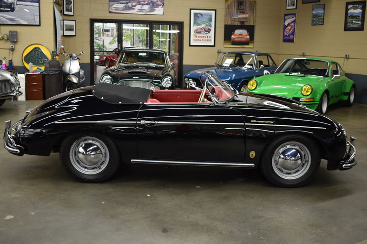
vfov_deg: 34.2
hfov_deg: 49.6
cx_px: 184
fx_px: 398
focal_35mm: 39
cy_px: 122
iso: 640
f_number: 4
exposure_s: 1/40
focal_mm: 26
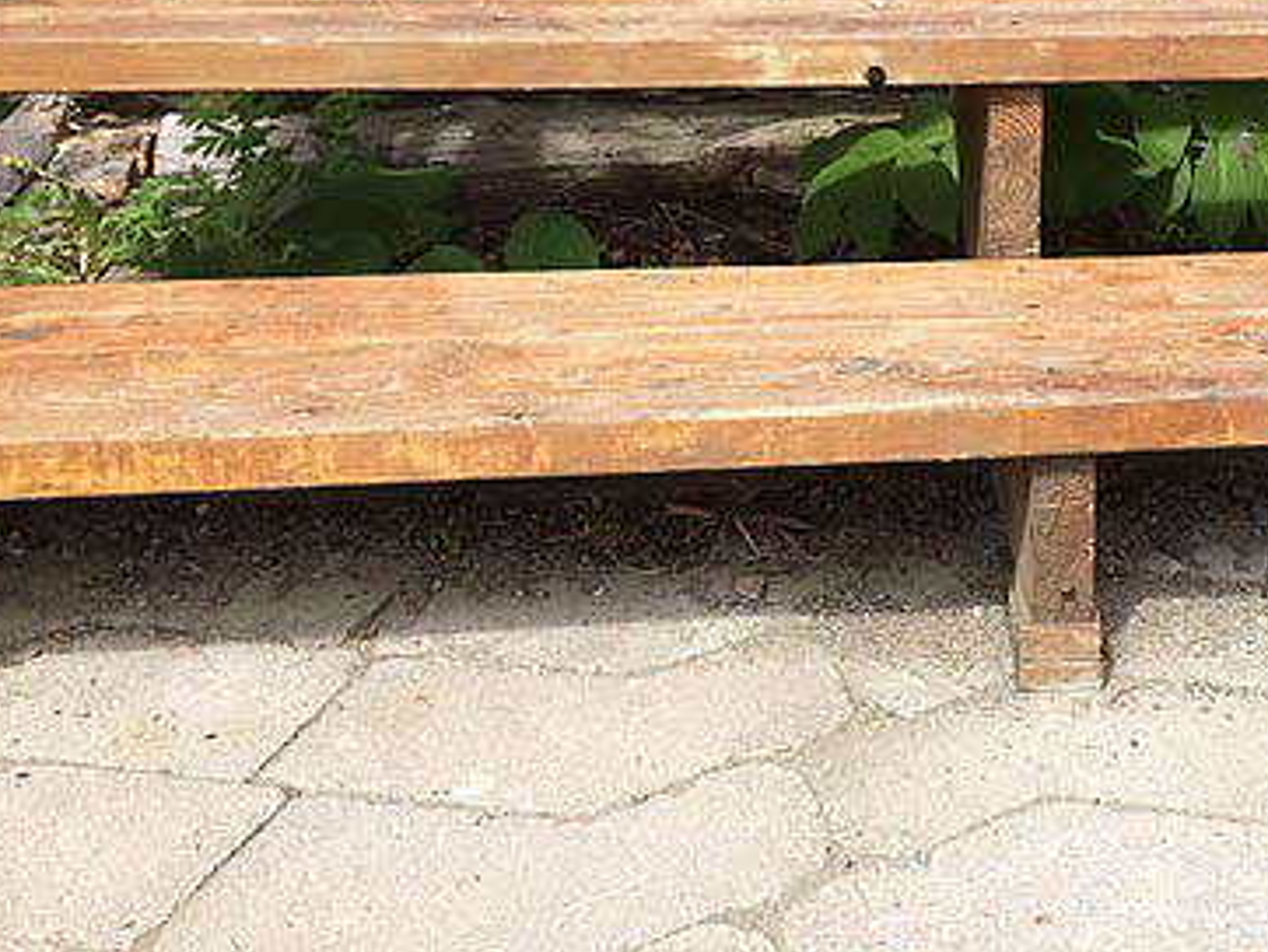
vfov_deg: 27.4
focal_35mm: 53
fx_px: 1943
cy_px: 340
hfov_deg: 34.5
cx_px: 1096
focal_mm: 4.12
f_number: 2.2
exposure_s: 1/1325
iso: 40
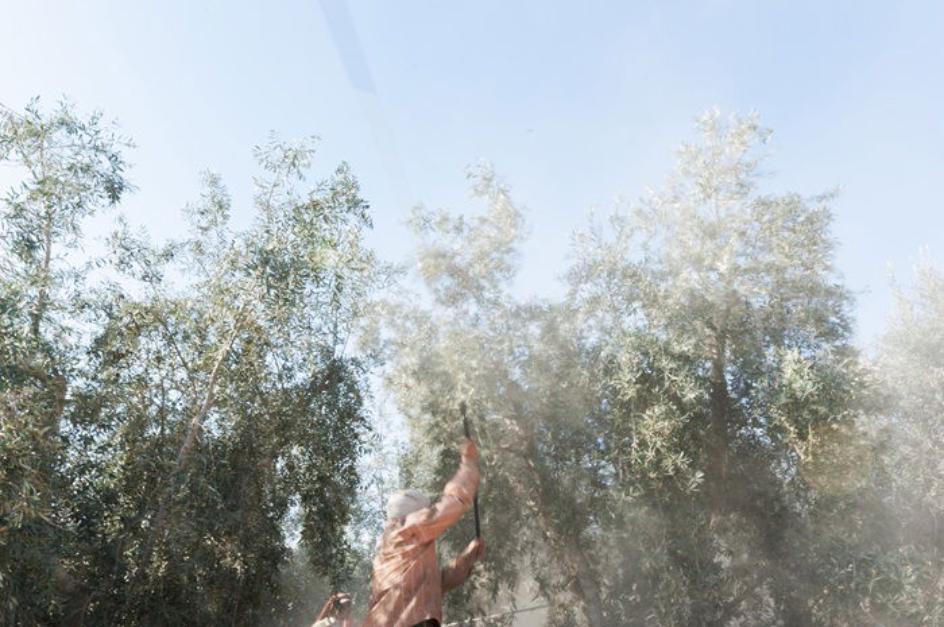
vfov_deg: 46.3
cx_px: 472
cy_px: 314
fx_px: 733
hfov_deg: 65.5
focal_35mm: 28
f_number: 18
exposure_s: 1/60
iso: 400
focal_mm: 28
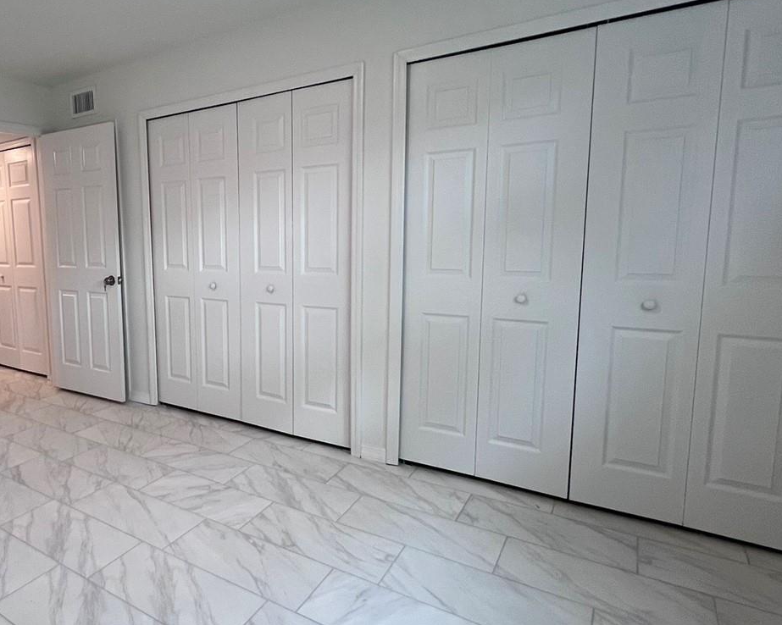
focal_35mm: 22
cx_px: 188
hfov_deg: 69.7
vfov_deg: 63.1
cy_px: 296
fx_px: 509
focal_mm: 1.57
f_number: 1.8
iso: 160
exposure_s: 1/120
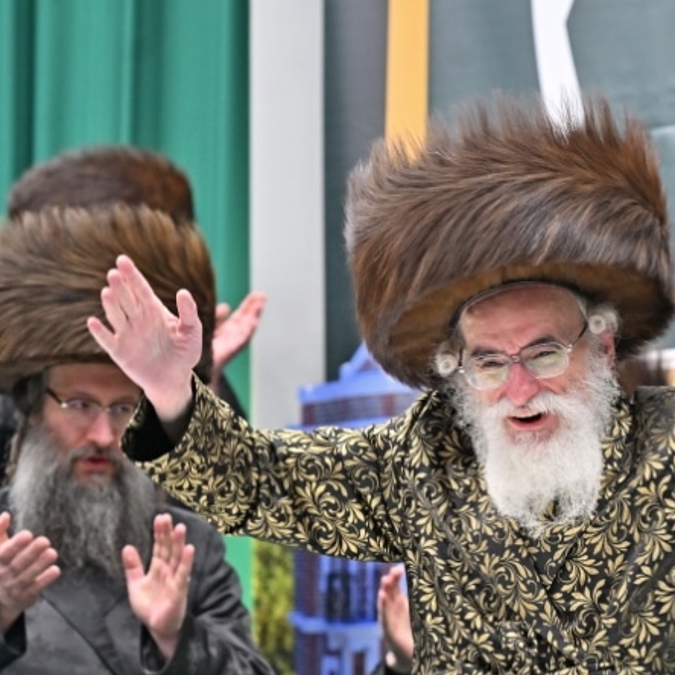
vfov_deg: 7.4
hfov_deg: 7.4
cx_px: 566
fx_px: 5184
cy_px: 460
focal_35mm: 235
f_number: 4
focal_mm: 120
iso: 800
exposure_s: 1/400
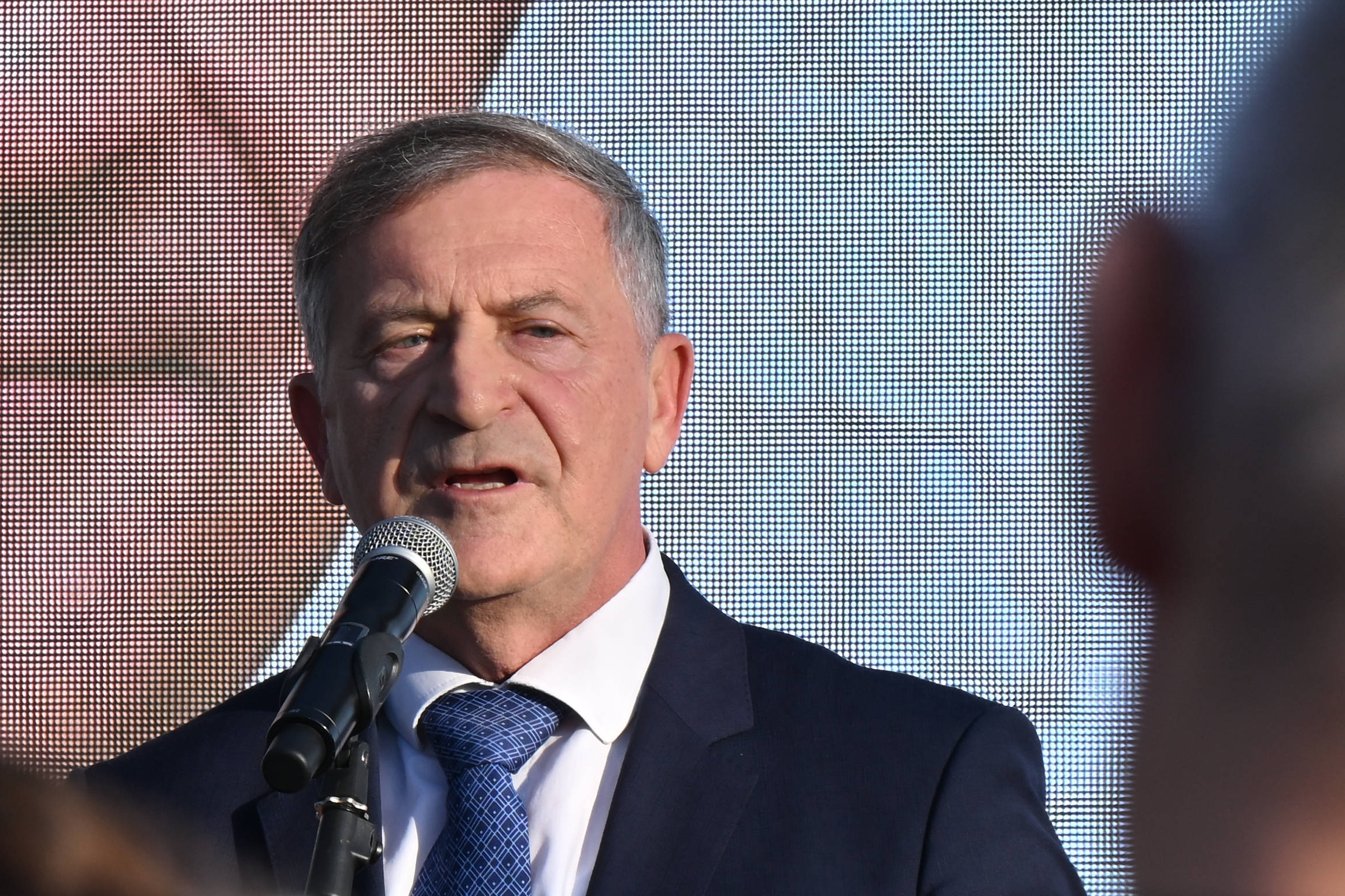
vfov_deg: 1.9
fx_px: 26521
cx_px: 1206
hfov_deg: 2.9
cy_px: 577
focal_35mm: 710
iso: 125
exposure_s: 1/160
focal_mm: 200
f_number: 13
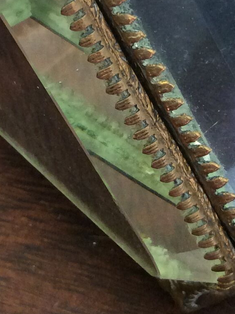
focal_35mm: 109
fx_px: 990
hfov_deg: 13.5
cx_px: 87
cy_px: -76
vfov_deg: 17.2
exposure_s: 1/25
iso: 125
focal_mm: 3.3
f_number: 2.4
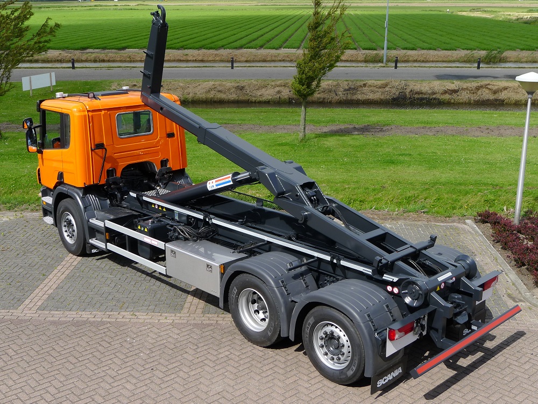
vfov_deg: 33.6
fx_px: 668
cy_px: 202
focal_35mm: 43
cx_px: 269
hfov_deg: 43.9
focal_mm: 9.2
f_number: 4
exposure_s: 1/640
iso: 80
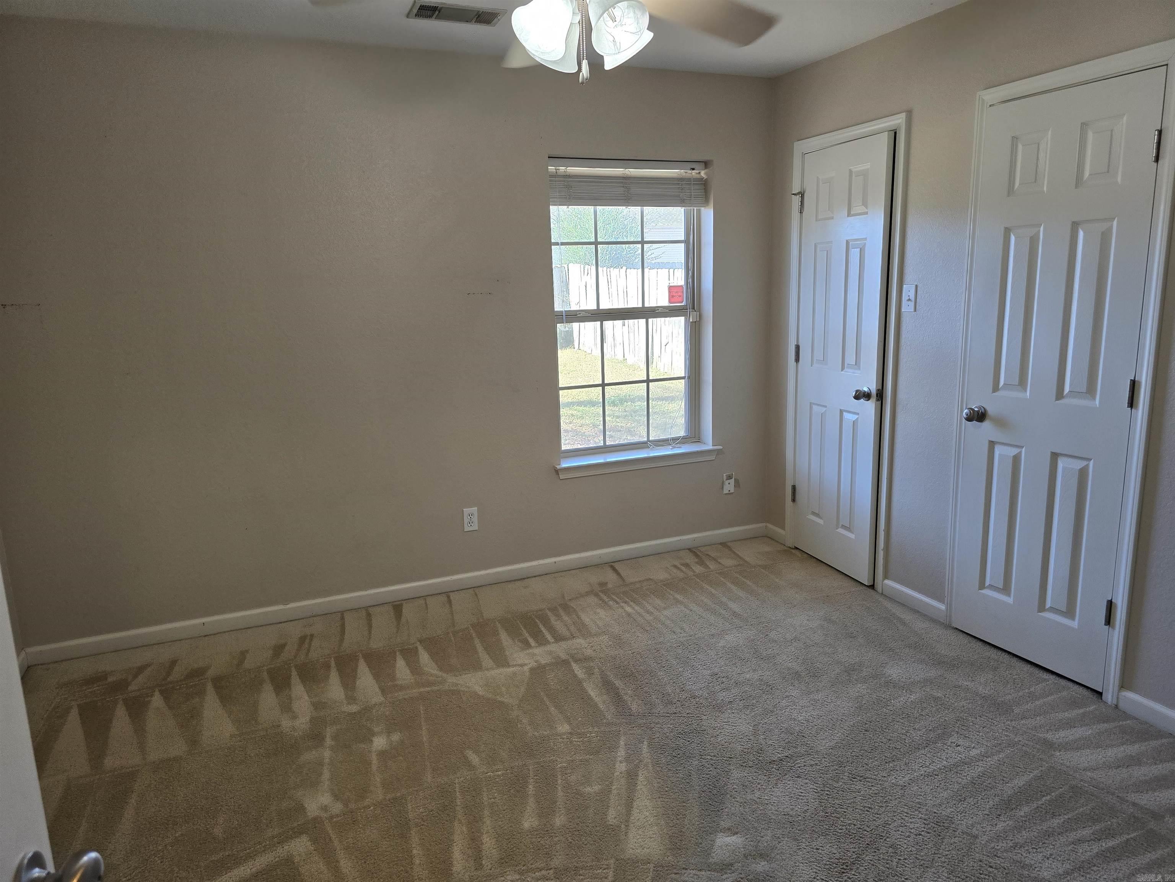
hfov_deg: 73.9
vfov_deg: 58.9
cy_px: 441
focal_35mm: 23
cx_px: 588
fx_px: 781
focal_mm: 6.3
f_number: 1.7
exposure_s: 1/120
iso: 125
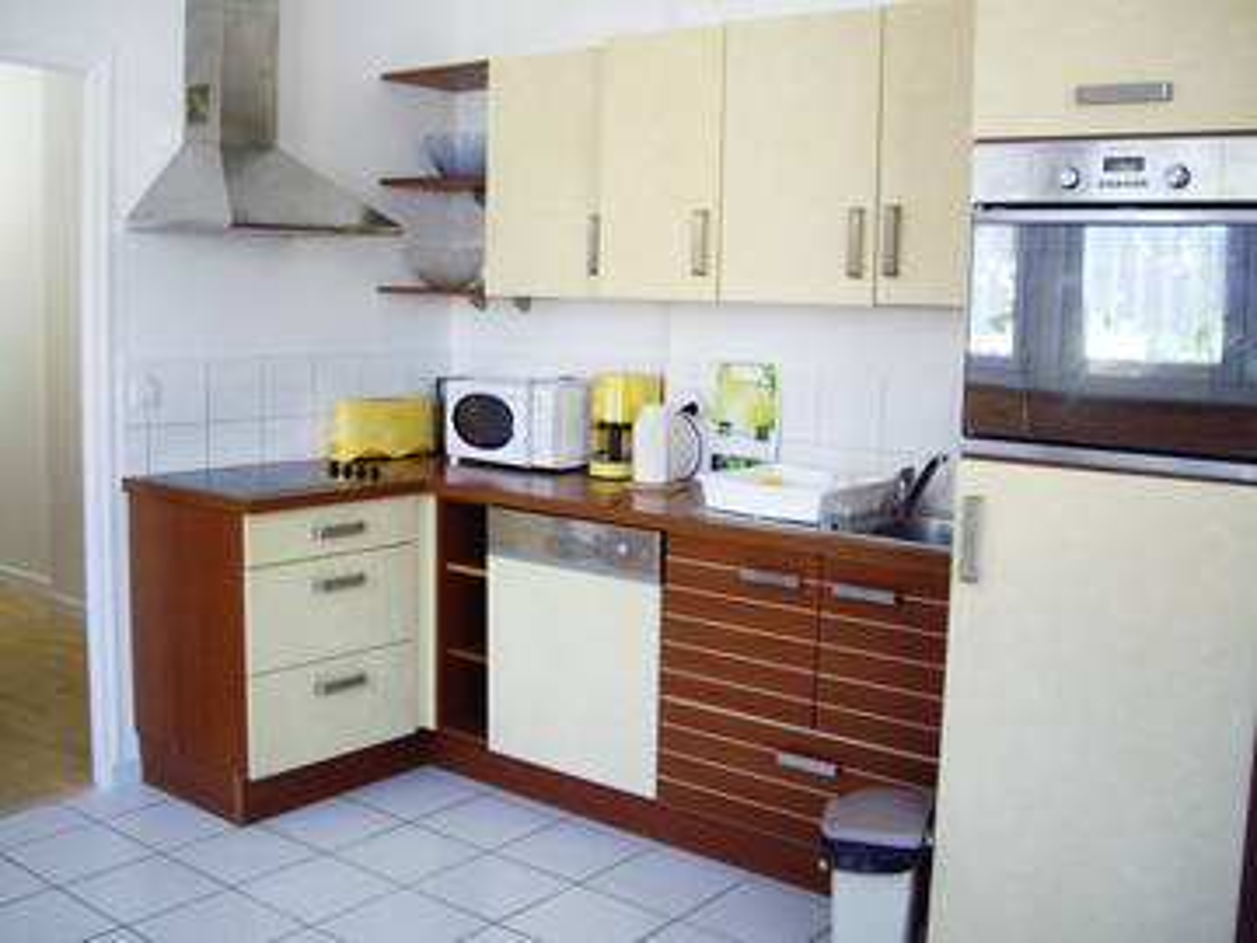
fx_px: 1380
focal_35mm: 38
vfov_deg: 37.7
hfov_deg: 49.0
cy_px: 472
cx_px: 628
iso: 400
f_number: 2.8
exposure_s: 1/80
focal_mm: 7.9
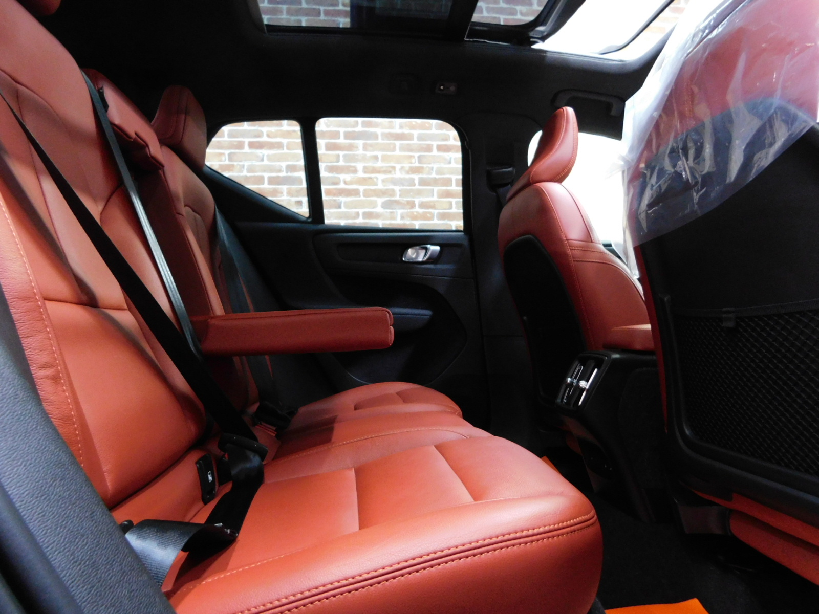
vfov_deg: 58.9
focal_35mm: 23
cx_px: 410
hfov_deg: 73.9
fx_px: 544
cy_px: 307
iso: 500
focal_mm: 4
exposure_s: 1/8
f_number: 3
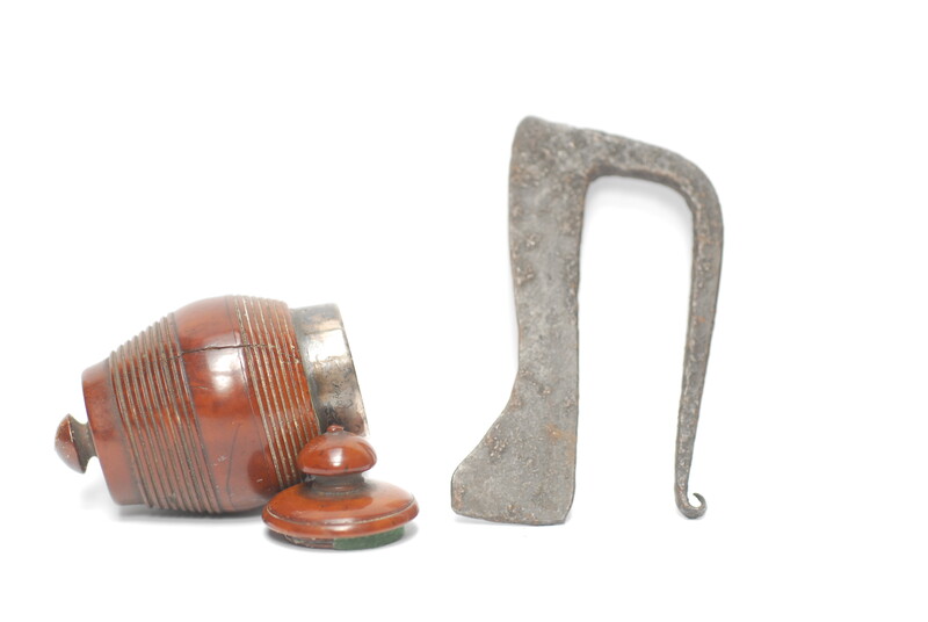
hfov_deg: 22.6
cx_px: 464
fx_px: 2323
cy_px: 311
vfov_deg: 15.2
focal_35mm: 90
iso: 500
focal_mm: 60
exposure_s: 1/800
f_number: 14
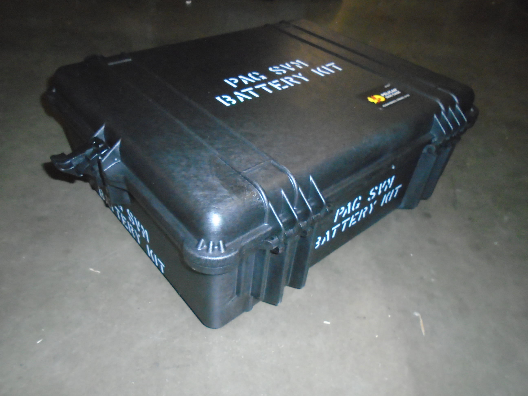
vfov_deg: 53.1
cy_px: 198
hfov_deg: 67.3
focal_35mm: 26
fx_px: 397
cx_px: 264
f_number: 8
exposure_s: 1/30
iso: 800
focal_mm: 4.6
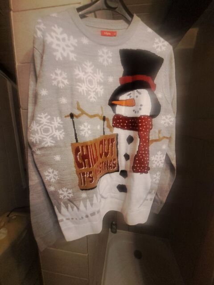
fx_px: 107
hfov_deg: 89.9
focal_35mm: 13
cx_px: 107
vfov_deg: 106.2
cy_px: 142
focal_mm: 1.74
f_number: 2.2
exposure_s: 1/25
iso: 500
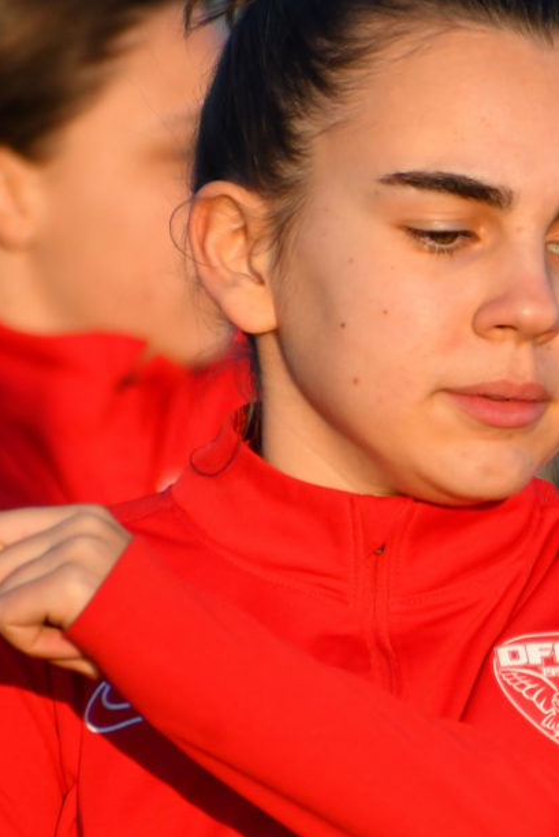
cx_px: 398
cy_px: 479
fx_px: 13989
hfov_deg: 2.3
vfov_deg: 3.4
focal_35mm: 601
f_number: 6
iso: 500
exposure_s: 1/1250
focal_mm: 240
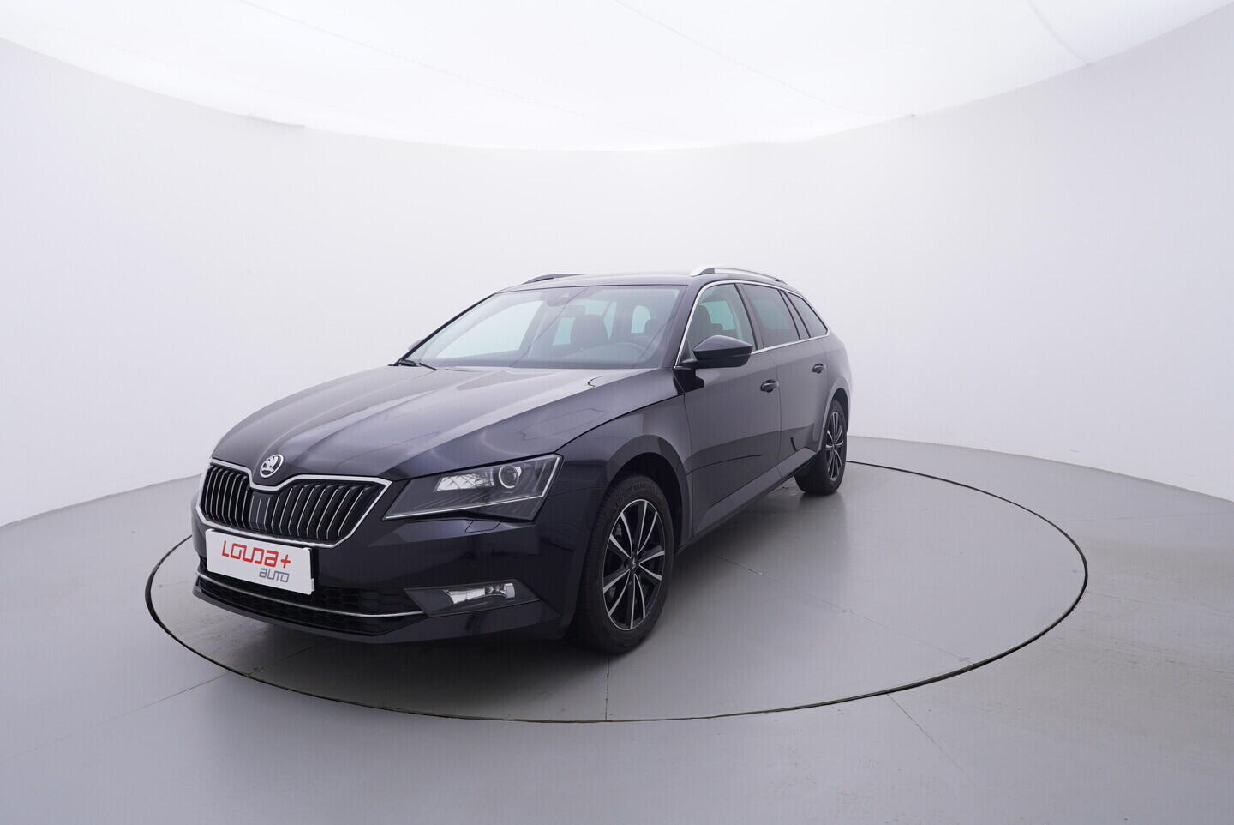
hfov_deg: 77.3
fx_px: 772
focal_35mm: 22
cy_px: 412
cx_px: 617
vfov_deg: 56.2
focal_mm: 15
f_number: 5
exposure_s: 1/80
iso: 200
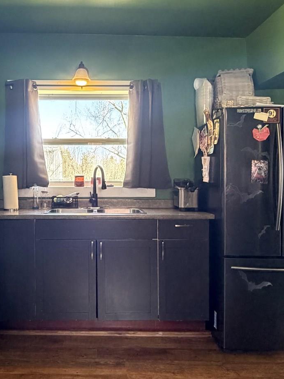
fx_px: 383
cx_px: 95
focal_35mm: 35
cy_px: 191
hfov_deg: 40.2
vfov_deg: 52.6
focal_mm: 2.22
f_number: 2.2
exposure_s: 1/60
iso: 400
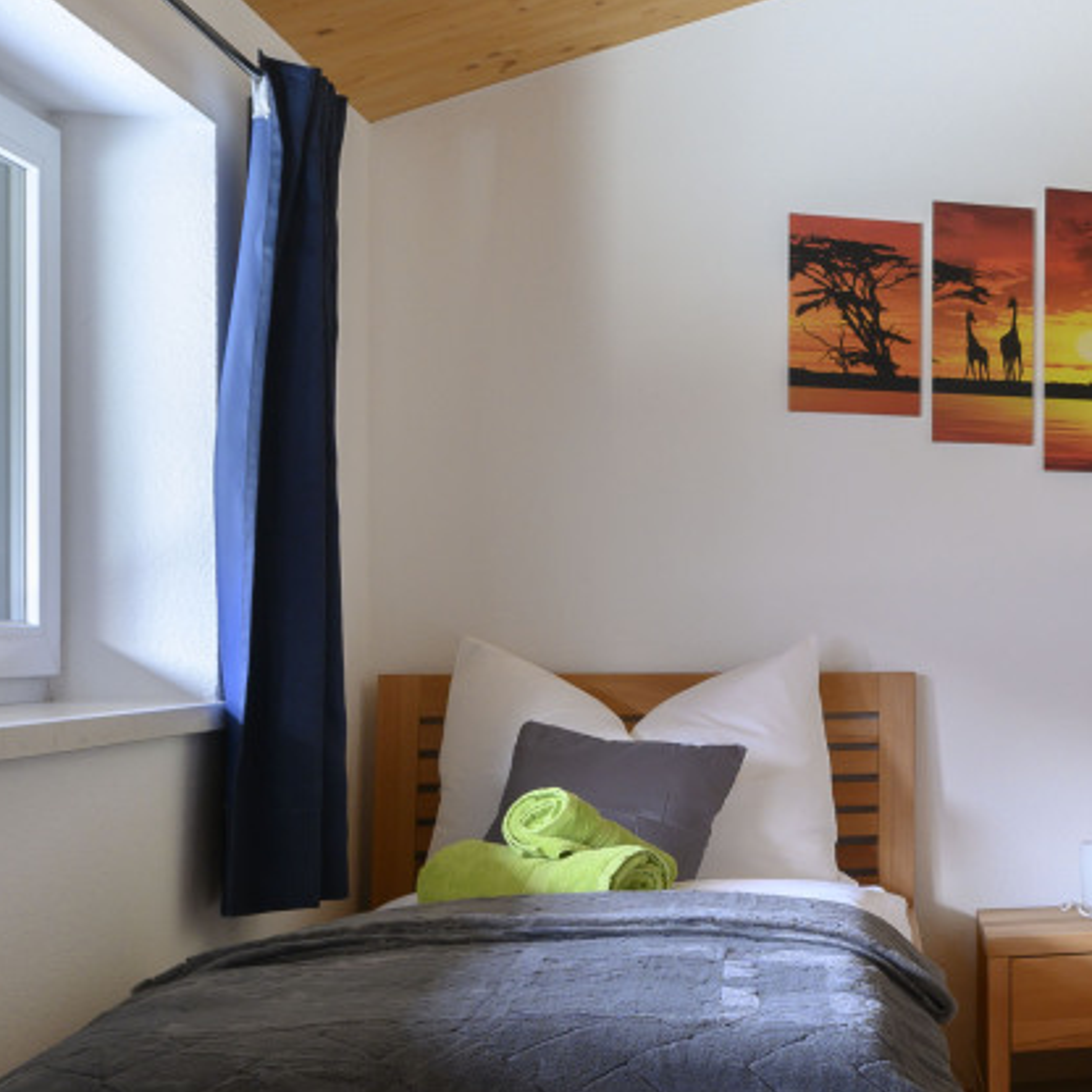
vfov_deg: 32.7
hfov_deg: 25.9
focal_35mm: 52
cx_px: 1557
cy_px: 669
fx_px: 1856
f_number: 10
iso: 400
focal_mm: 17
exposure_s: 1/1.67
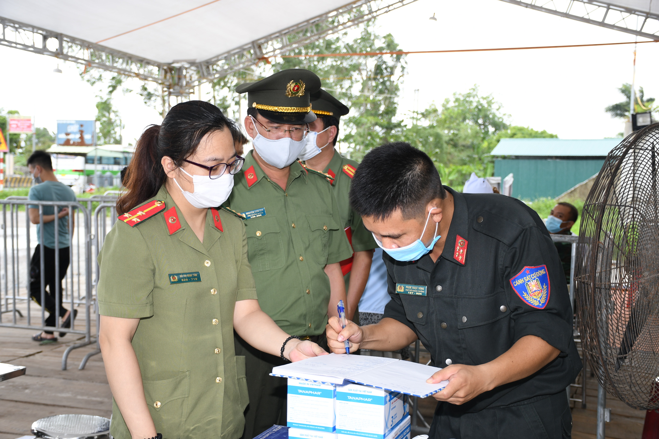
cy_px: 220
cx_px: 330
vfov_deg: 28.1
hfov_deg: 41.1
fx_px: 879
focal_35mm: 48
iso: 160
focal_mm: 32
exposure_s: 1/200
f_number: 4
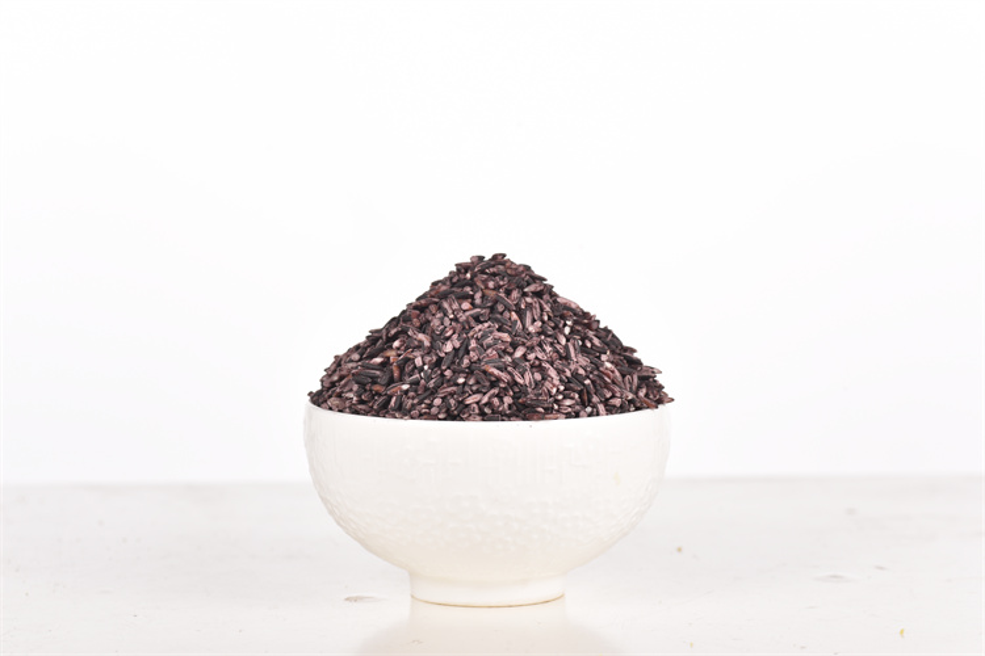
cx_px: 492
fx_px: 2462
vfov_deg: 15.2
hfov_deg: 22.6
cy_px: 328
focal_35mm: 90
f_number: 11
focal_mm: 90
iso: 64
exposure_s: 1/160
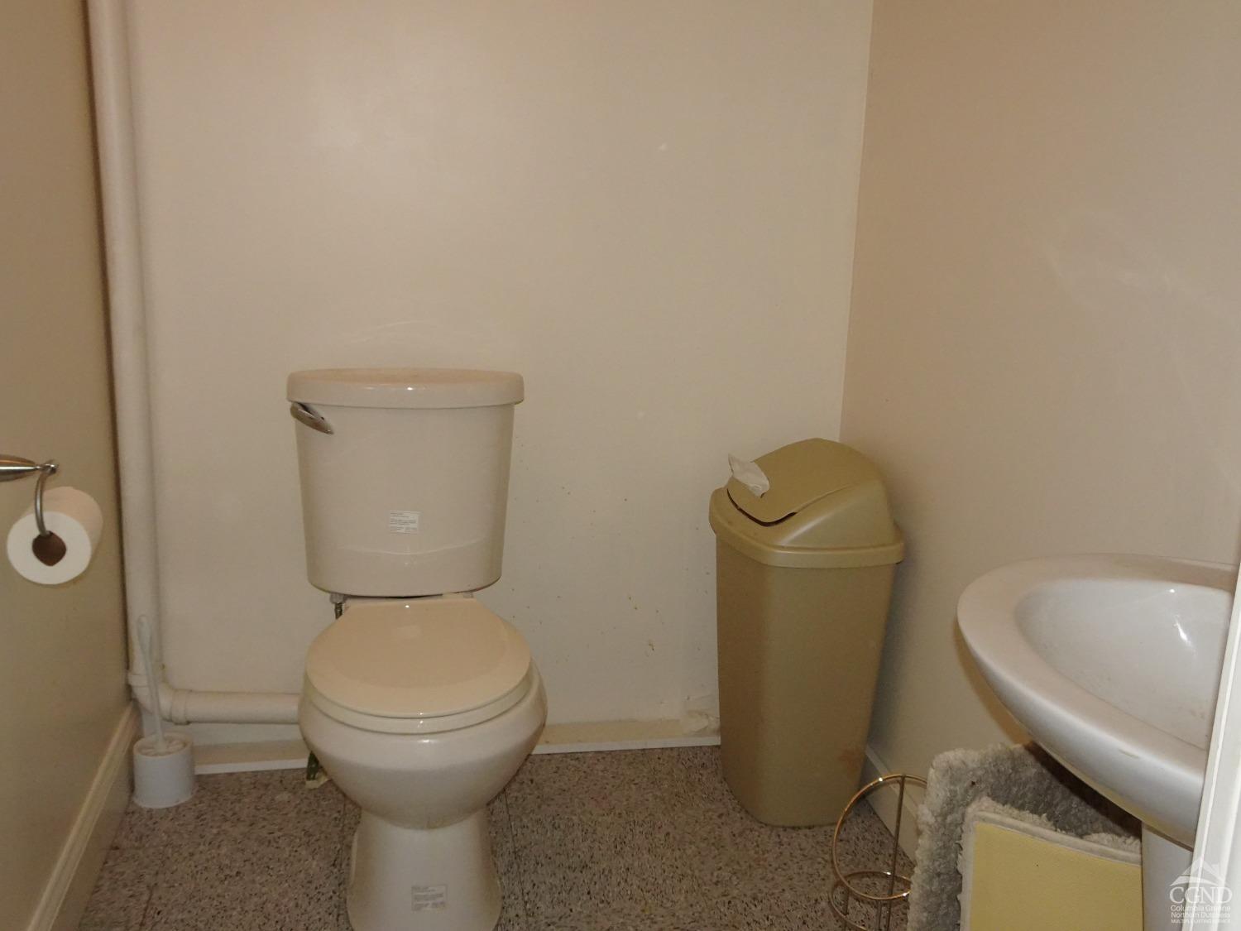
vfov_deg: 44.2
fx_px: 1147
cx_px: 620
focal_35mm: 32
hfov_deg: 56.8
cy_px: 466
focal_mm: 5.41
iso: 400
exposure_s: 1/40
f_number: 4
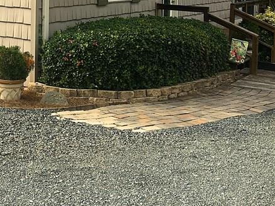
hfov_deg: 27.2
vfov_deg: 20.5
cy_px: -24
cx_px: 9
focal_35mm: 68
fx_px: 540
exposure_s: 1/437
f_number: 2.2
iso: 25
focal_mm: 4.15
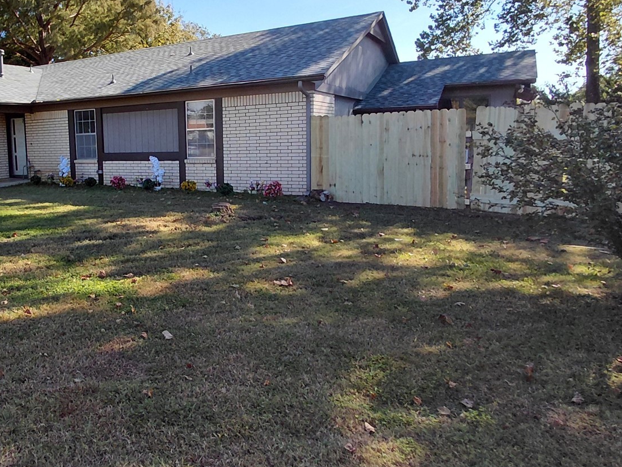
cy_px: 203
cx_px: 184
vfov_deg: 49.6
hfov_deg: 61.1
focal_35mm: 28
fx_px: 503
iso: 40
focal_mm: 1.64
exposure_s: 1/739
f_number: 2.2
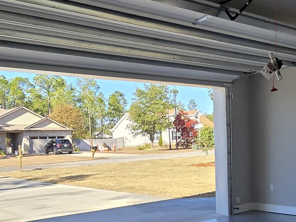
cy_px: 170
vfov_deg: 32.9
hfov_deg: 43.6
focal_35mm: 43
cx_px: 181
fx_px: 368
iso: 160
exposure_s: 1/2000
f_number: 2.2
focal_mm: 2.2
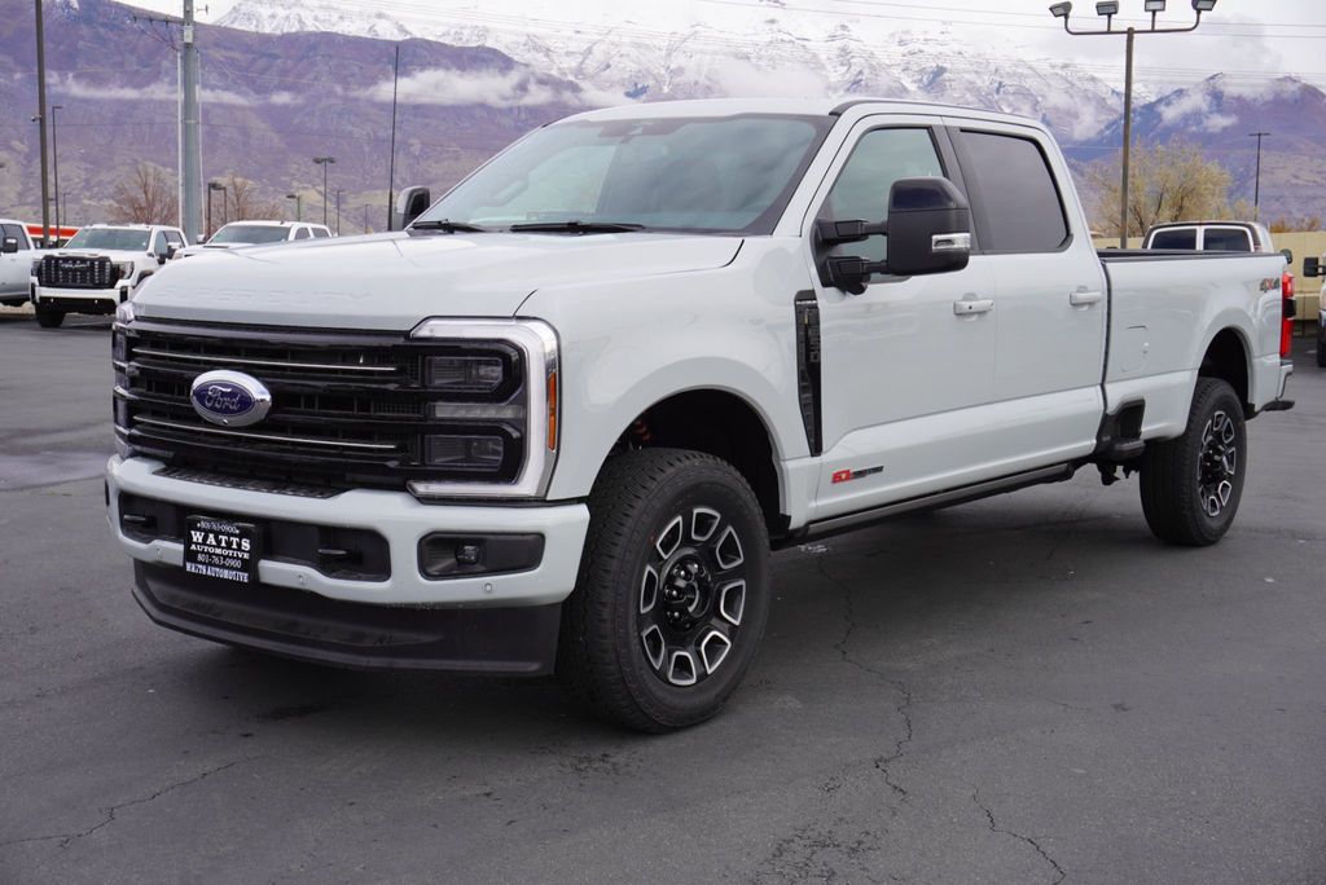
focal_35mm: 46
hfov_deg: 42.3
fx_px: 1714
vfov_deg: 29.0
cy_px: 442
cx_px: 663
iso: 100
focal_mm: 31
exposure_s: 1/100
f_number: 9
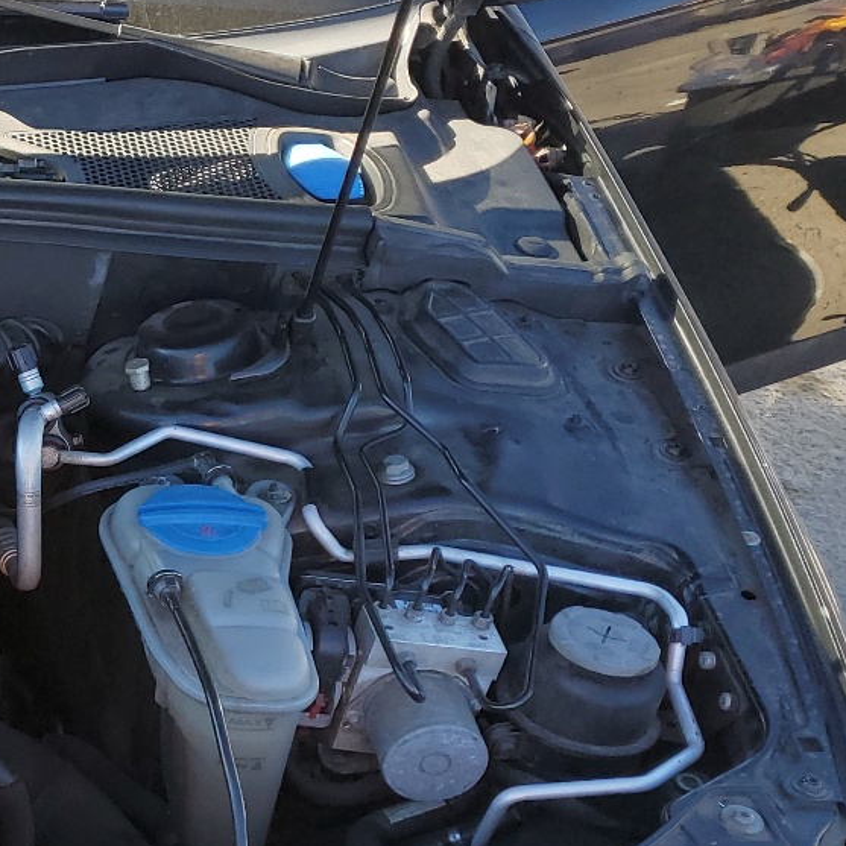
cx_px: -365
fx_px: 1825
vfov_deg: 26.0
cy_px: 515
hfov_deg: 22.3
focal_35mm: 66
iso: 50
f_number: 1.5
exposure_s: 1/476
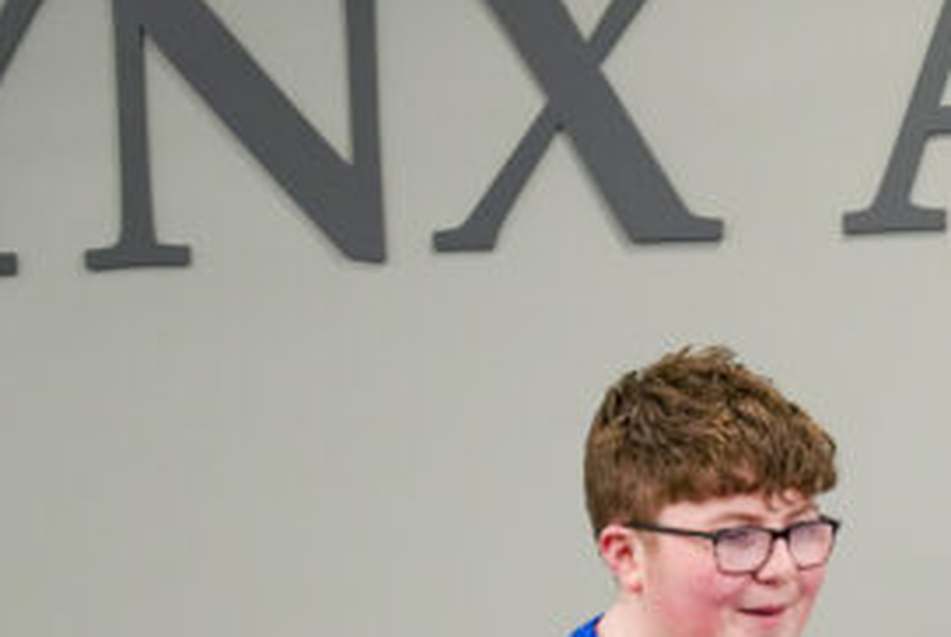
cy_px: 730
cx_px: 989
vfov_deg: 5.6
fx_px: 6532
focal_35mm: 247
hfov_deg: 8.3
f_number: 4
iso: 3200
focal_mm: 96
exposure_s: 1/160
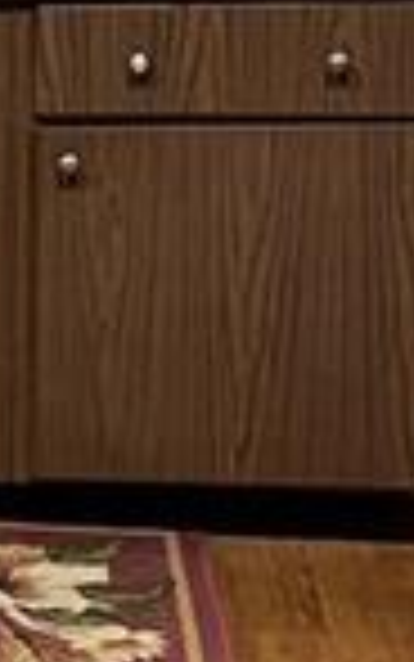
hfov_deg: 8.4
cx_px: -706
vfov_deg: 15.1
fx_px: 2489
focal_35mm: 138
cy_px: 329
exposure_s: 1/40
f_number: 1.6
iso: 400
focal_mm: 5.1
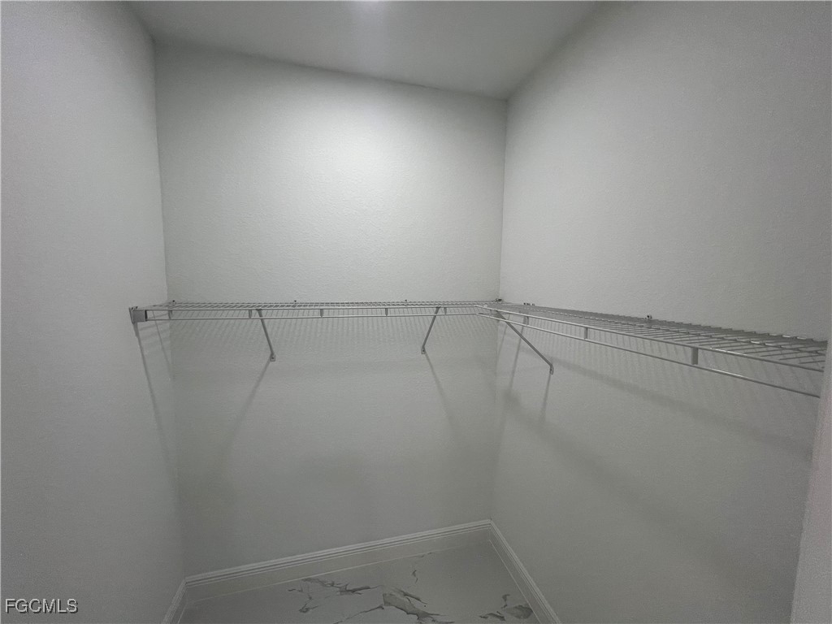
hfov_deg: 106.2
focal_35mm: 13
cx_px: 416
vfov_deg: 89.9
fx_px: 312
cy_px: 312
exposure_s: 1/120
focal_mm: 1.57
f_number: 1.8
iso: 80
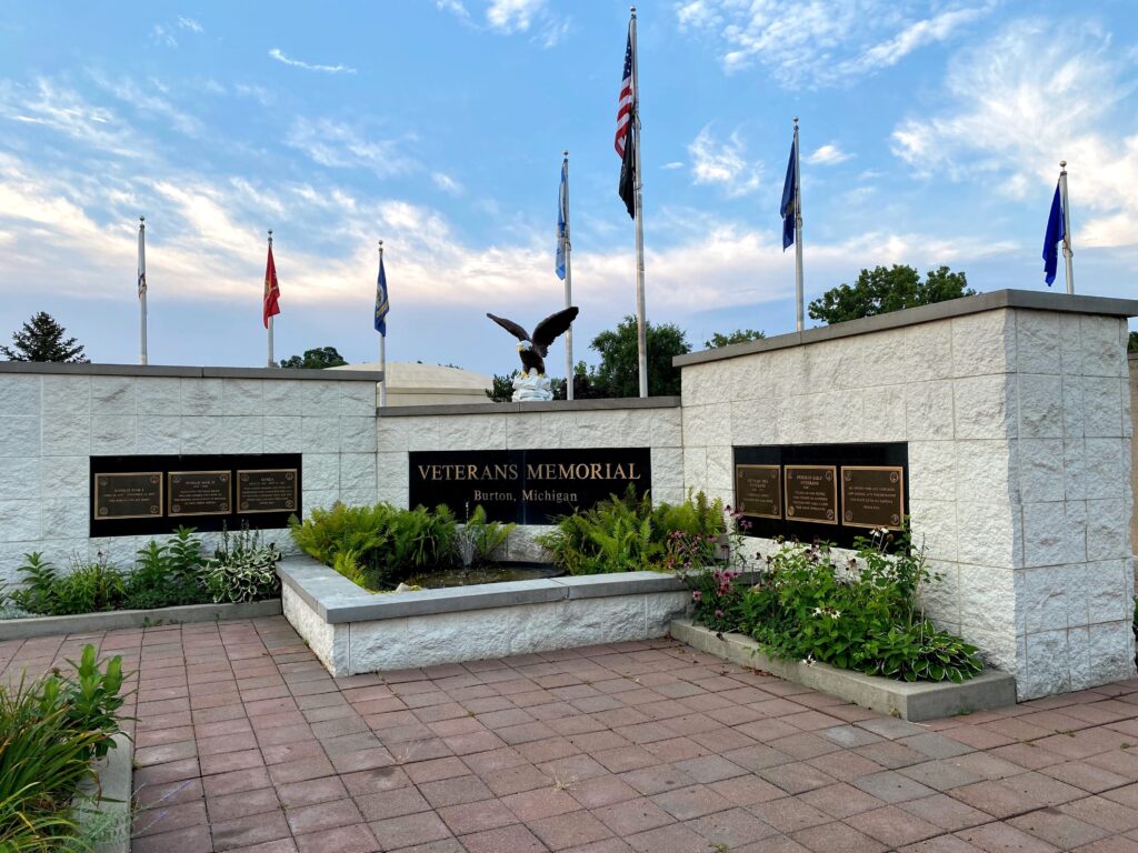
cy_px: 426
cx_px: 569
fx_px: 855
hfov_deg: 67.3
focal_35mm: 26
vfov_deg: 53.1
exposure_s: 1/338
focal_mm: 4.25
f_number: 1.8
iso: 32
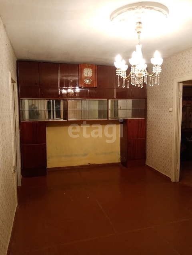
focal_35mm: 26
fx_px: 192
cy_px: 128
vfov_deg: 67.3
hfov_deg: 53.1
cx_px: 96
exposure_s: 1/33.3
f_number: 1.8
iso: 375
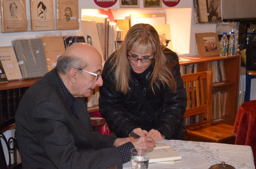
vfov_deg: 18.8
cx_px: 128
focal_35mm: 72
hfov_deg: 28.1
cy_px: 84
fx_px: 511
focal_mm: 48
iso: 3200
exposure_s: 1/60
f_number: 5.3
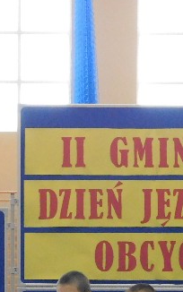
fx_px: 1355
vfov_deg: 12.2
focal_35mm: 170
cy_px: 274
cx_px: 48
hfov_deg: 7.7
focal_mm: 9
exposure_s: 1/60
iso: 800
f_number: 3.8
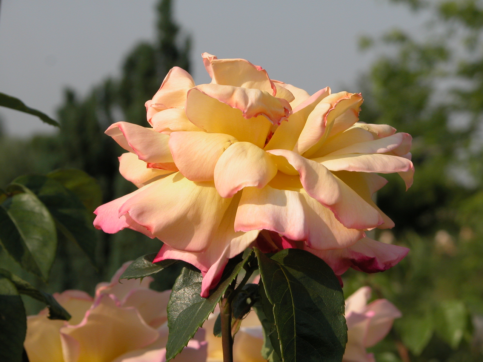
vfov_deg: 10.9
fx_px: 1898
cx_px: 242
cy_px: 181
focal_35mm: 136
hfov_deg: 14.5
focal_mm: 34.7
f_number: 6.1
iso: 100
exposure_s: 1/522
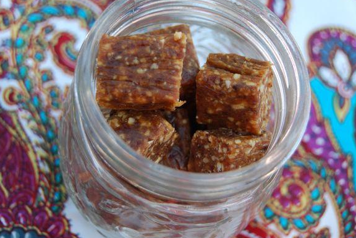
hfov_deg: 25.3
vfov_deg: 17.1
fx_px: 792
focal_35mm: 80
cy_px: 114
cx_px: 169
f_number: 5.6
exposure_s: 1/125
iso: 180
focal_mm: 48
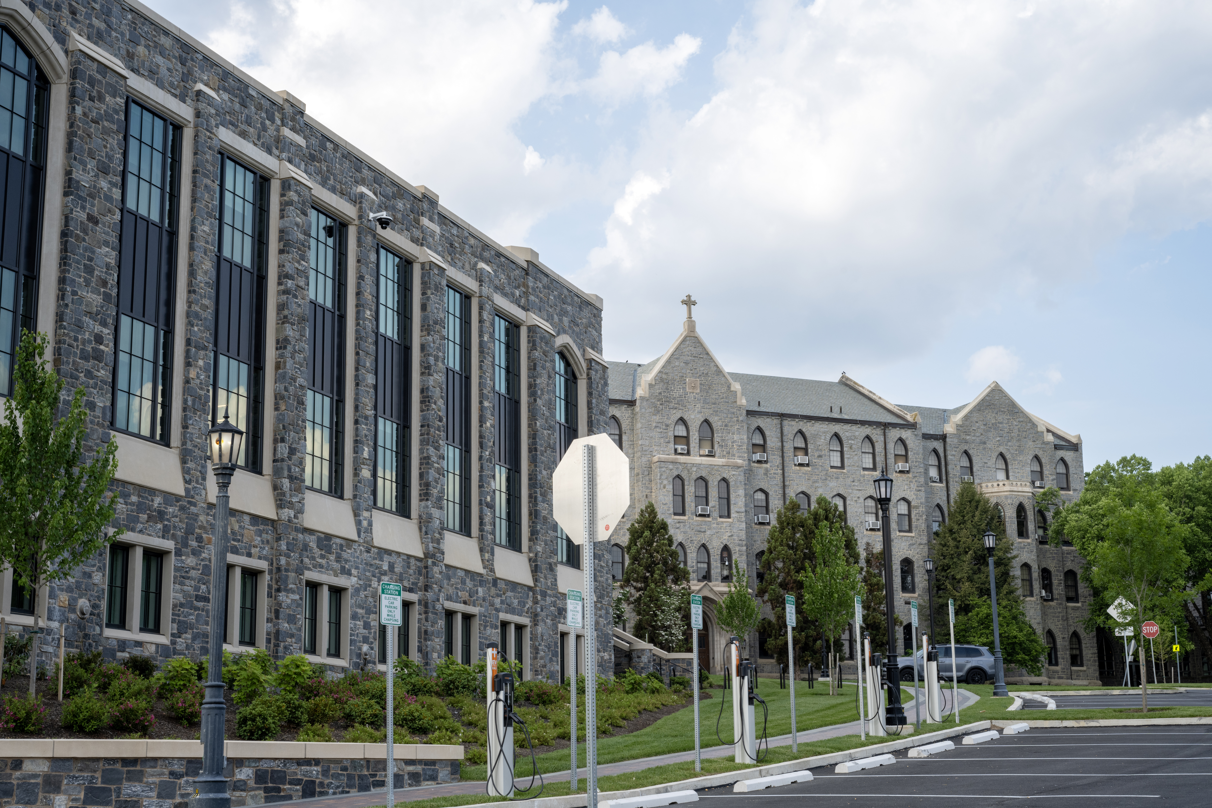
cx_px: 606
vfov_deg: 28.6
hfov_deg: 41.9
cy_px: 404
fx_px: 1582
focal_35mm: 47
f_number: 14
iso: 250
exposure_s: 1/80
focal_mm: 47
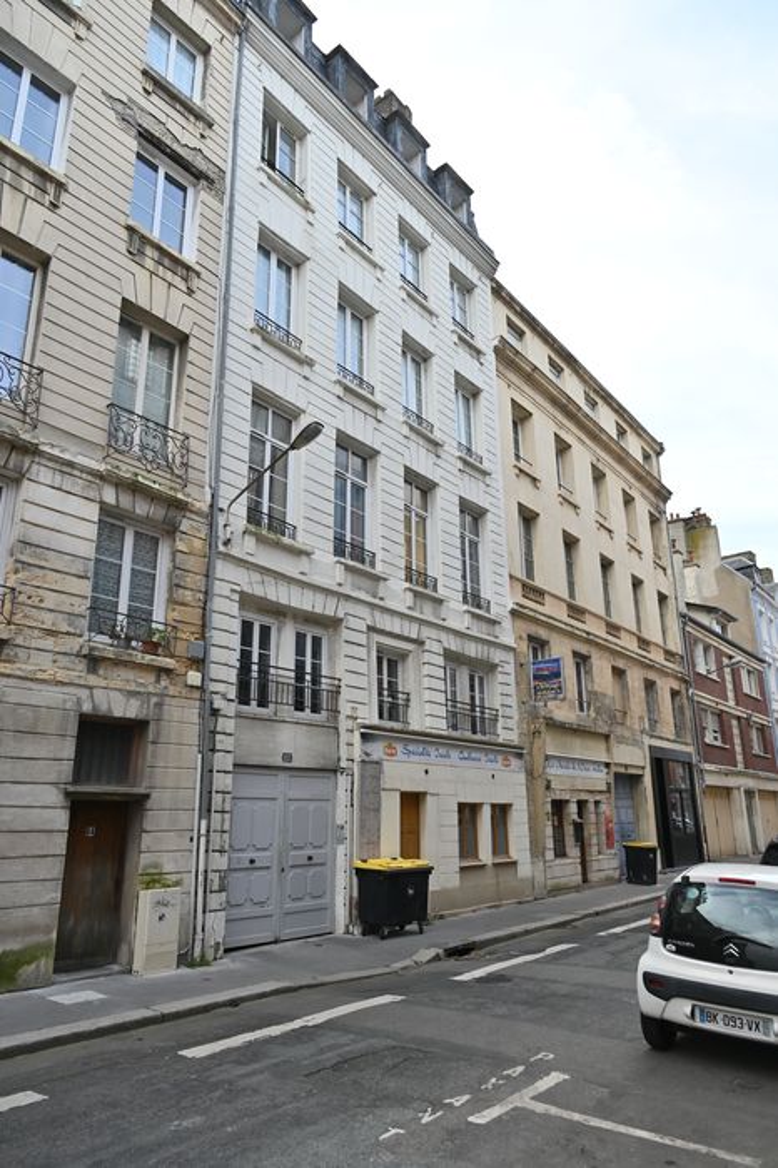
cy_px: 584
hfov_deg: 53.1
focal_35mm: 24
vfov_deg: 73.8
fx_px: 779
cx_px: 389
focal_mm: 24
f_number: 5.6
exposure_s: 1/250
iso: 125
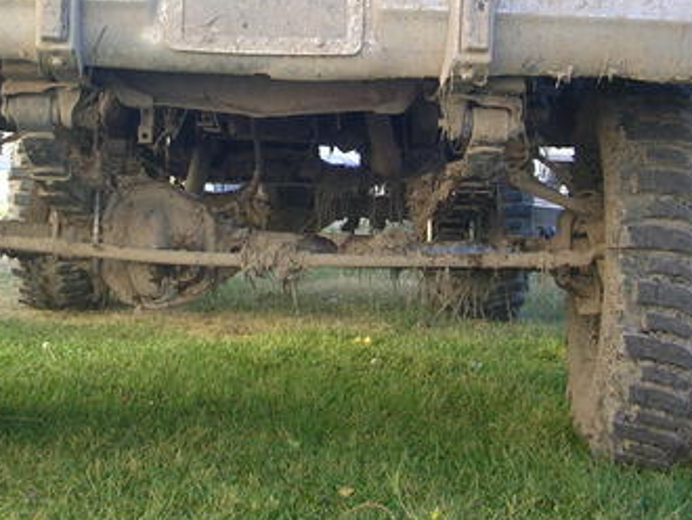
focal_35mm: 69
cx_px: 296
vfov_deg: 21.0
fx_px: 1380
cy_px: 94
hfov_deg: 28.1
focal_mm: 5.8
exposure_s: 1/111
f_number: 2.8
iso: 50
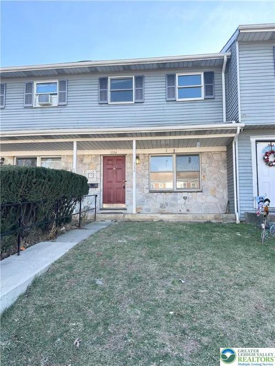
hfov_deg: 56.8
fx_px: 254
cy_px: 183
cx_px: 138
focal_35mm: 24
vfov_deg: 71.6
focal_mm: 6.86
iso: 80
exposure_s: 1/791
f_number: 1.78
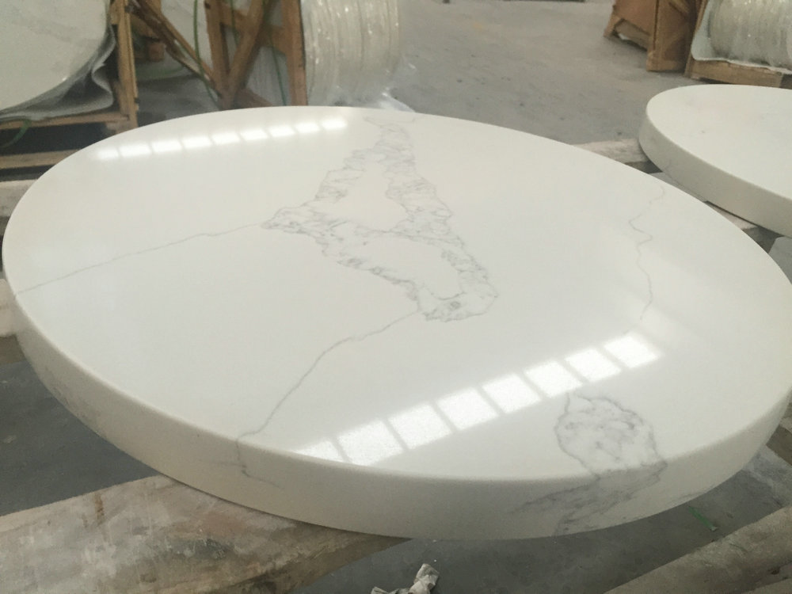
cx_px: 396
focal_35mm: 29
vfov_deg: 48.2
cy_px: 297
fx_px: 664
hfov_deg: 61.7
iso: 100
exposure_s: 1/30
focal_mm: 4.15
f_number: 2.2
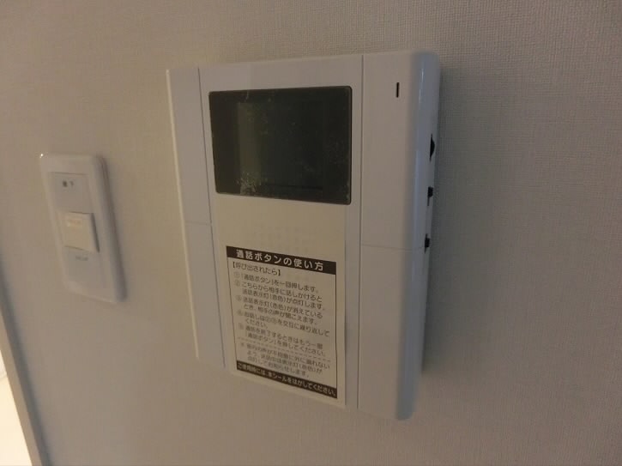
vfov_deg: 56.8
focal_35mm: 24
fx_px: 431
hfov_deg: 71.6
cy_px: 233
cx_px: 311
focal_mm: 4.24
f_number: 3
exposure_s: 1/30
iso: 800
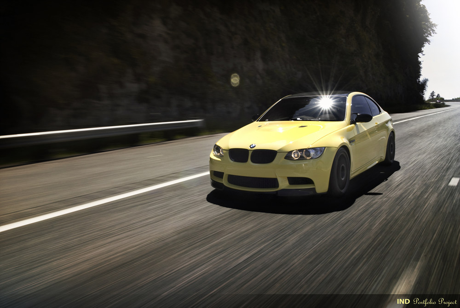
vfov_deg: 43.7
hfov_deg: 61.9
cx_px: 230
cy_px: 154
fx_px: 384
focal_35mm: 30
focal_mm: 20
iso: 200
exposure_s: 1/50
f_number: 16
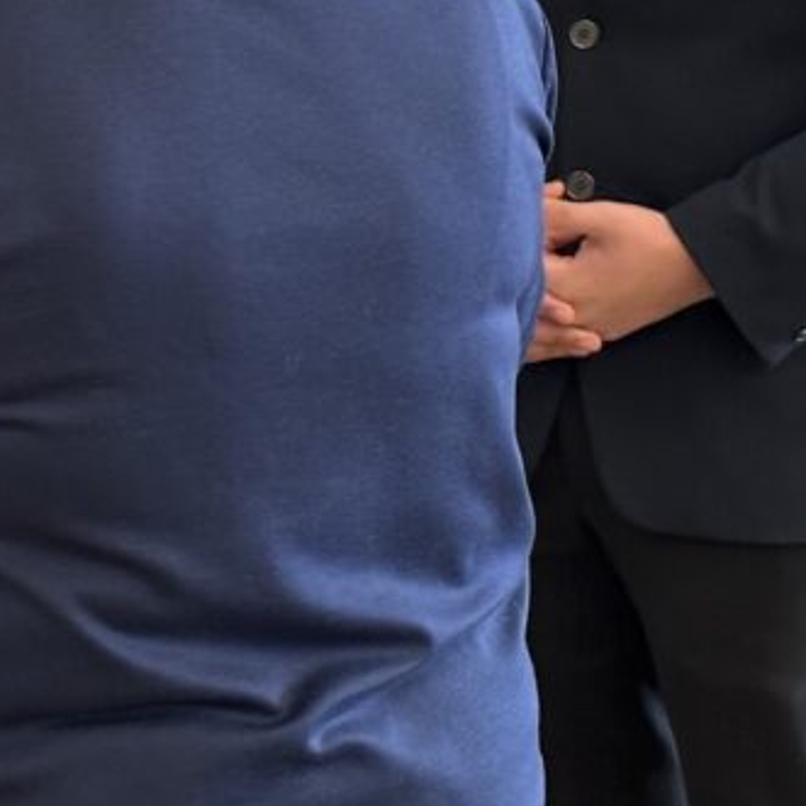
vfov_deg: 13.2
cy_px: 46
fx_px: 3451
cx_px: -146
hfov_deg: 13.0
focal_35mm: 131
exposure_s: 1/60
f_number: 1.78
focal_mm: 6.86
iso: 200
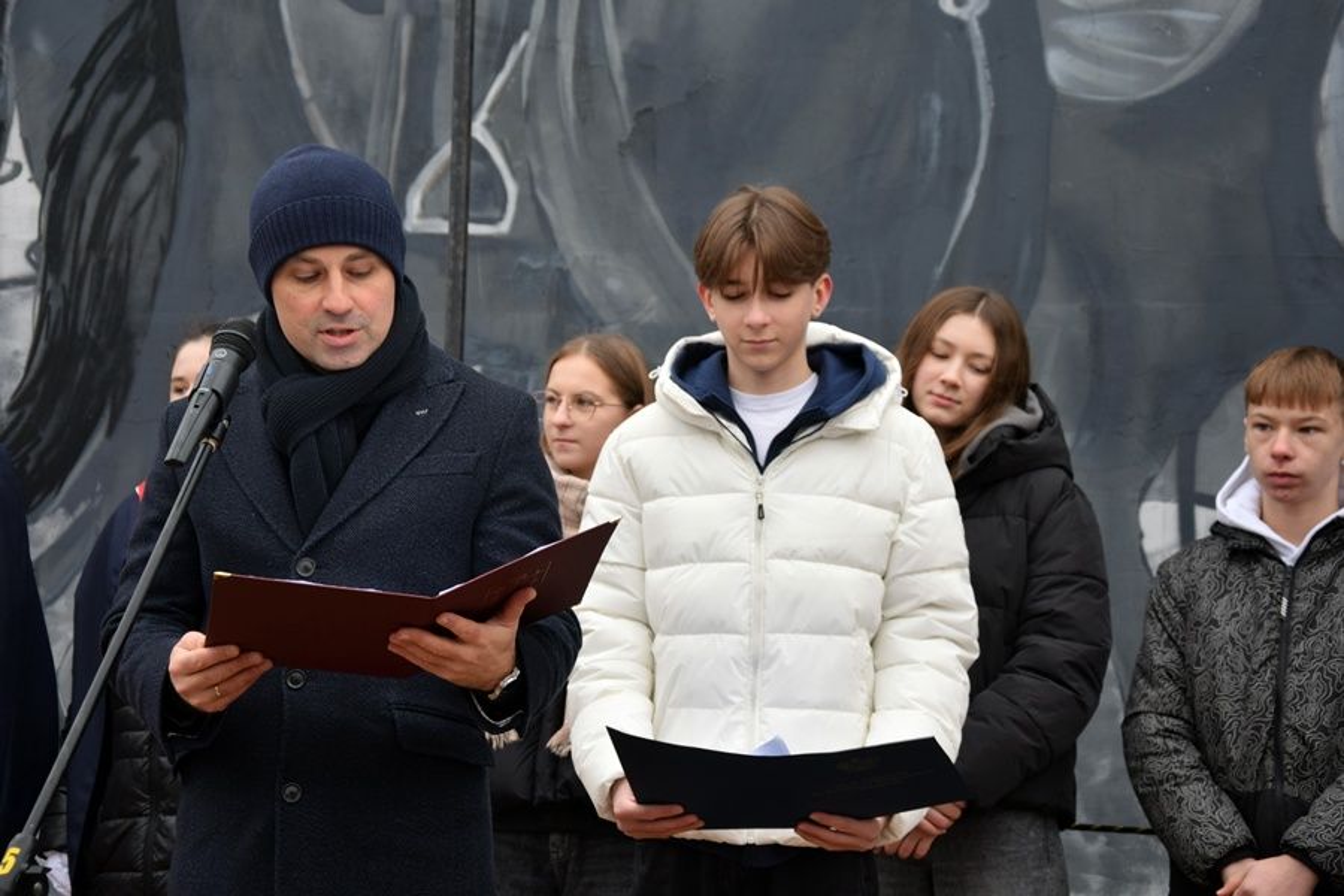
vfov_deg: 17.5
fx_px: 2912
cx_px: 672
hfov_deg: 26.0
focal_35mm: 78
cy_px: 448
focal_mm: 52
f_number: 5
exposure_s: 1/100
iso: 200
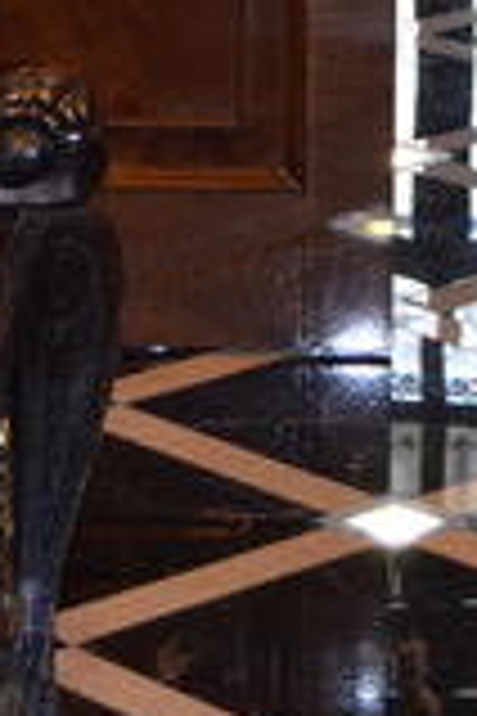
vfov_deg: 9.3
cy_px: -626
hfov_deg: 6.5
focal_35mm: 210
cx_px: 328
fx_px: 4173
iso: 1000
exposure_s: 1/60
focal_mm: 24
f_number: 4
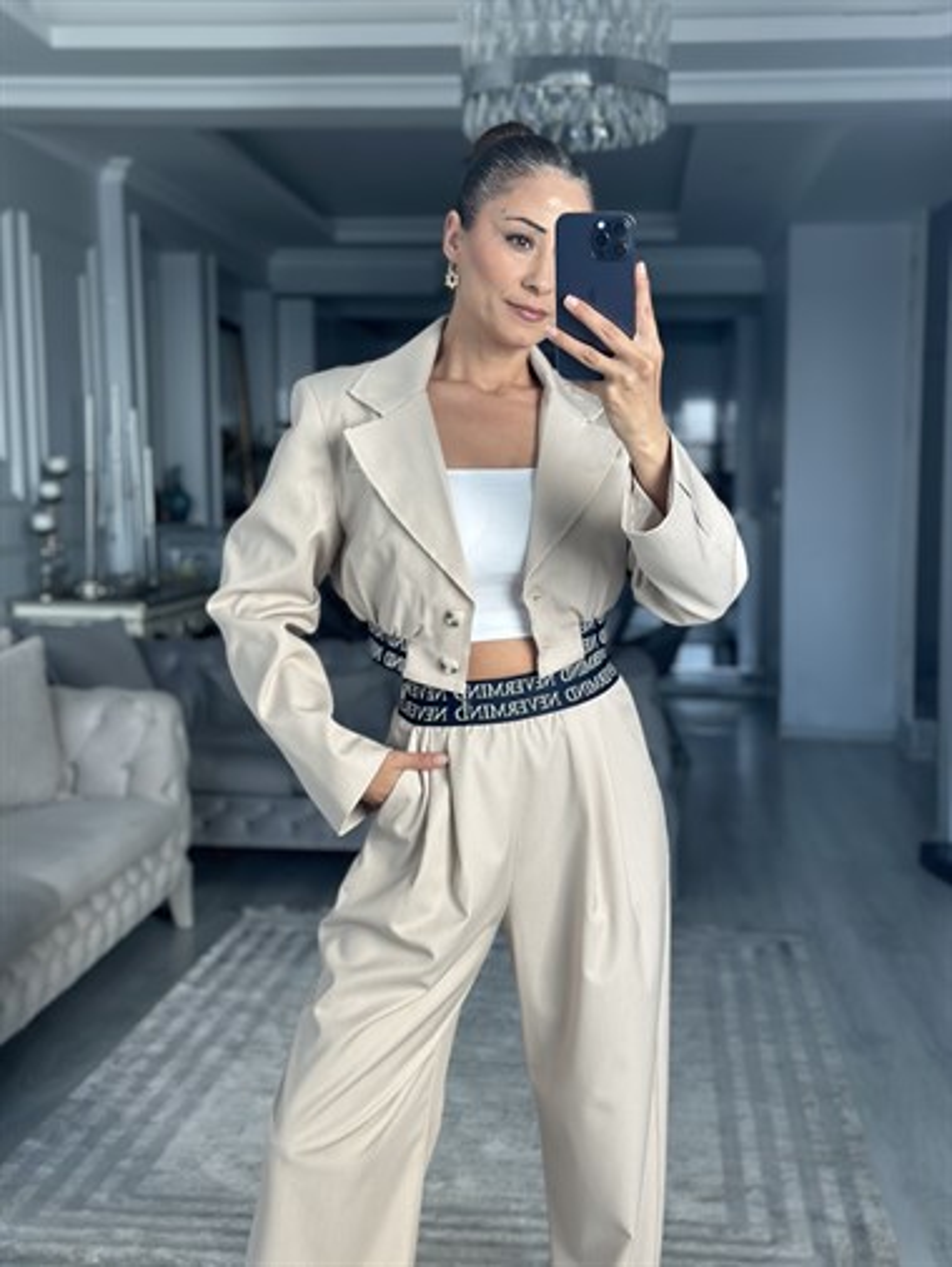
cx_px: 476
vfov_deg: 39.6
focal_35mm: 48
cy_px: 634
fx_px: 1759
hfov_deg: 30.3
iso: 80
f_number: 1.78
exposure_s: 1/244
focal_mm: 6.86
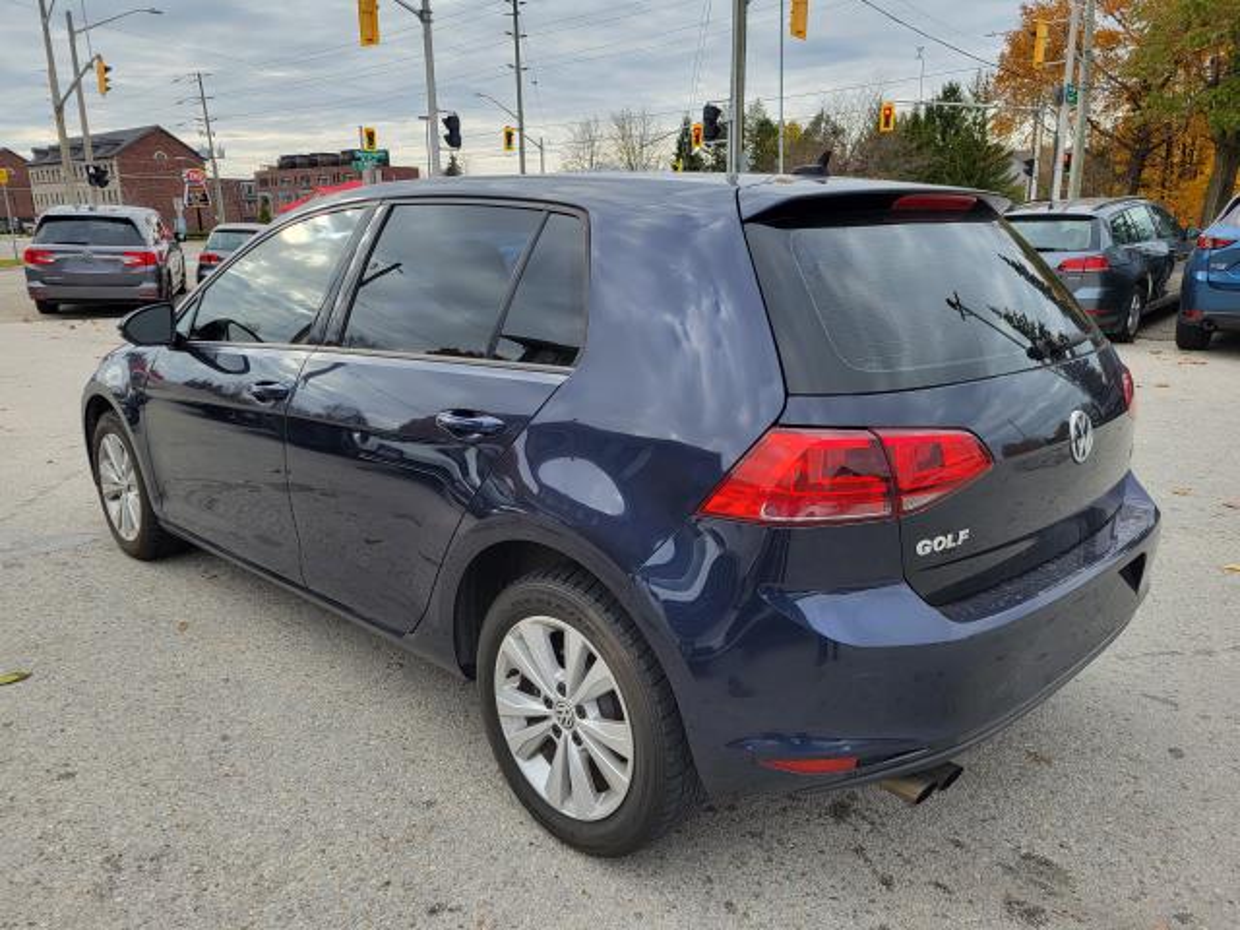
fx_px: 931
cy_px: 465
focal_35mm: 26
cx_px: 620
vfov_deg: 53.1
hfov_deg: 67.3
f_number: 1.8
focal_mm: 5.4
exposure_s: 1/701
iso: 40
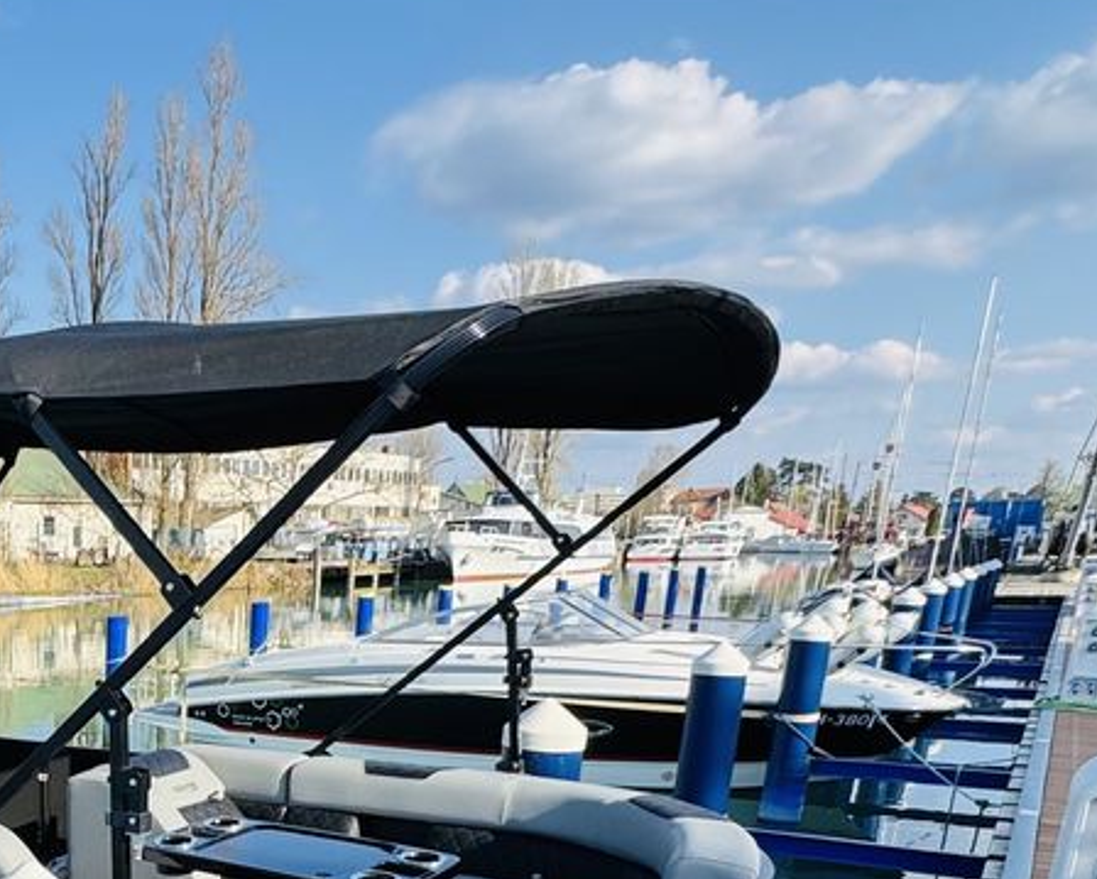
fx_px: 1267
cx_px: -27
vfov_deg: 33.8
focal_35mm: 39
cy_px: 943
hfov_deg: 40.4
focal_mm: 2.22
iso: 40
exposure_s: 1/727
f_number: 2.2
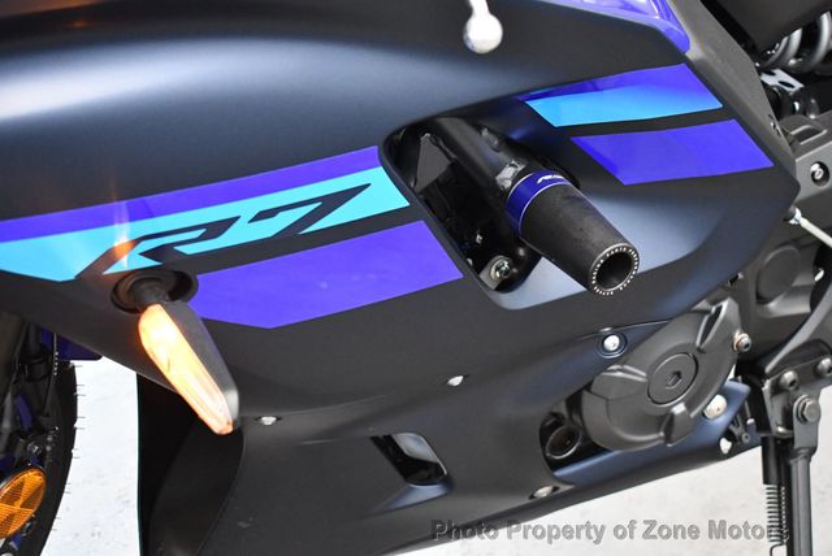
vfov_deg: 19.0
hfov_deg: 28.0
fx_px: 1665
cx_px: 416
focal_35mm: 72
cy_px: 278
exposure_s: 1/80
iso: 3200
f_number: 4.8
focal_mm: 36
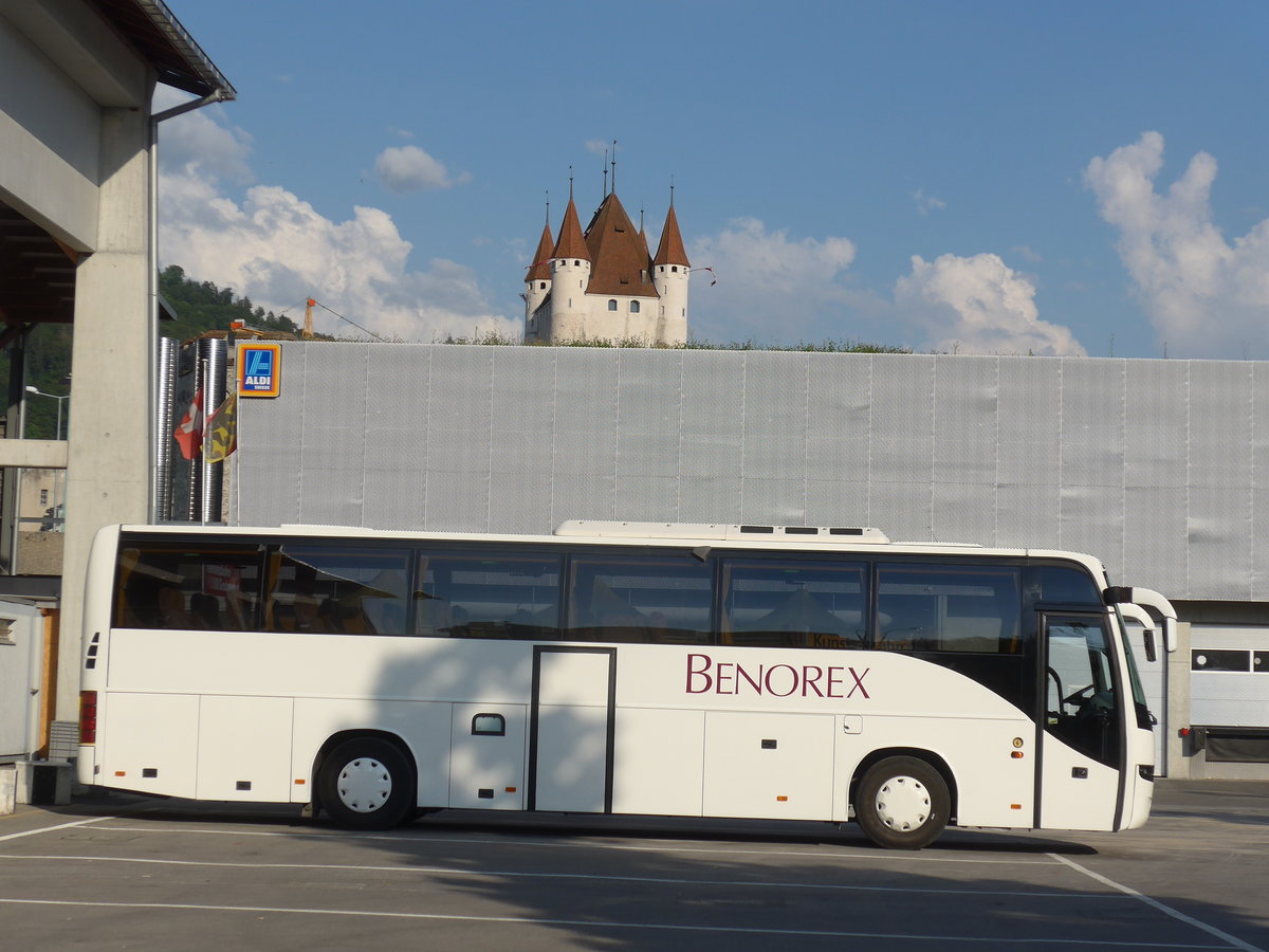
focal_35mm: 70
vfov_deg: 21.0
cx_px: 634
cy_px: 476
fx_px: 2566
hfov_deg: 27.8
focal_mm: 14.2
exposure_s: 1/1600
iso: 80
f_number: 4.1
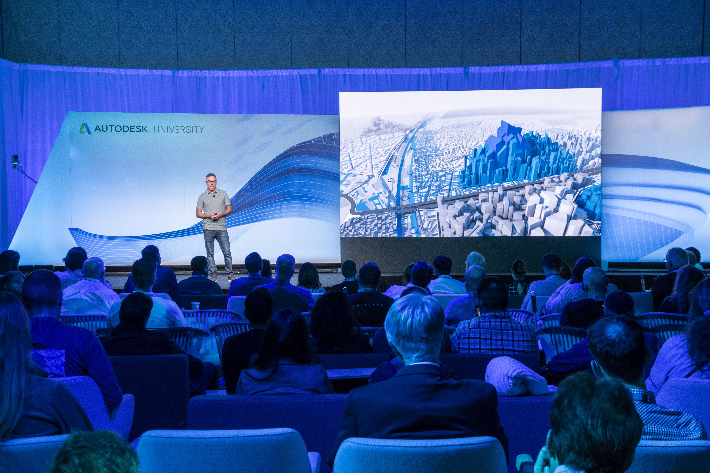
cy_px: 236
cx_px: 355
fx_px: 1124
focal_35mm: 57
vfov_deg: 23.8
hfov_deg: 35.1
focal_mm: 38
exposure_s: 1/125
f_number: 8
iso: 1000
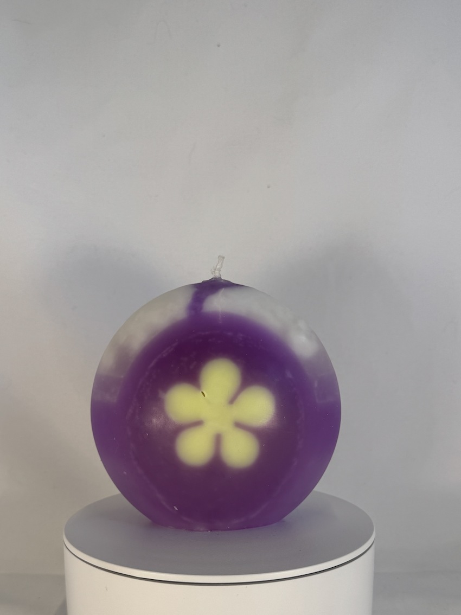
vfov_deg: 71.6
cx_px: 230
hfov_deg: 56.8
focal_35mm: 24
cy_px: 308
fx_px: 426
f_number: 1.78
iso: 100
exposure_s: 1/499
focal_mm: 6.76
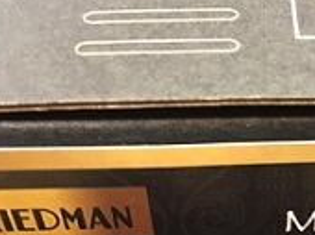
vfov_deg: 20.5
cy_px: 238
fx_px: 627
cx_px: 265
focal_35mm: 69
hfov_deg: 27.5
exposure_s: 1/24
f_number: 2.2
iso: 200
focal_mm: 4.15
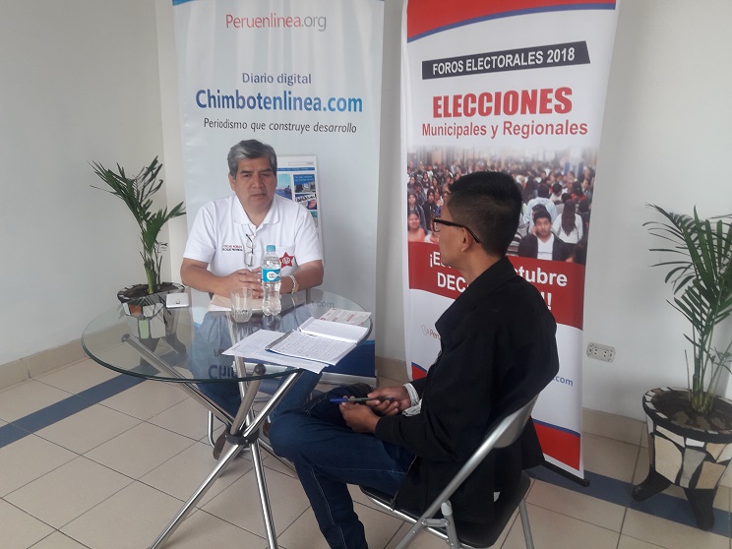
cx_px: 366
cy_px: 274
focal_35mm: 28
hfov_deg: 63.4
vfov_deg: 49.7
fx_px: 592
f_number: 1.9
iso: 40
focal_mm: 3.7
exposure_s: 1/60
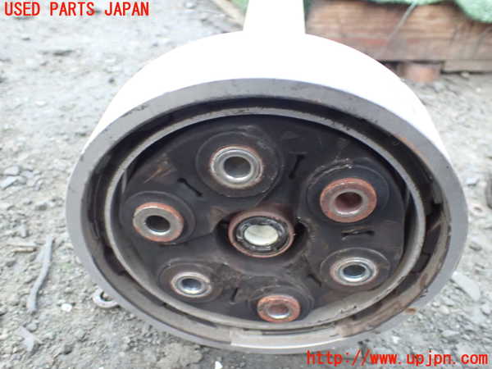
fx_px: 426
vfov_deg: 46.8
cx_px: 246
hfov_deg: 60.0
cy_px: 184
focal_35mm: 30
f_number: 2.3
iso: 1250
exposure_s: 1/30
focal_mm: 5.4
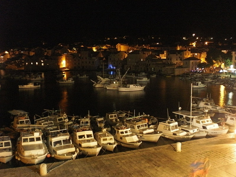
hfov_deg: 49.0
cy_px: 88
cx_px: 118
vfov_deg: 37.7
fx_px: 259
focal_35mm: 38
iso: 400
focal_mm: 6.3
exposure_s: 2
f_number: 3.1
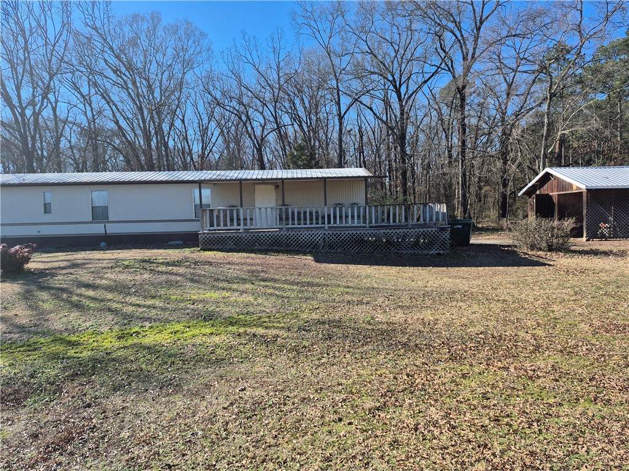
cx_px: 314
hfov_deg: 73.9
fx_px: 418
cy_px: 236
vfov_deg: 58.9
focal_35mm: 23
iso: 25
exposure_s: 1/896
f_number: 1.8
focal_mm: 5.4
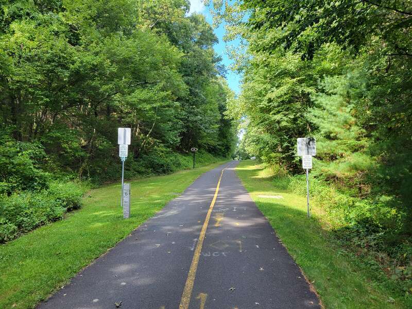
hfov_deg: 67.3
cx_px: 206
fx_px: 309
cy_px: 154
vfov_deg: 53.1
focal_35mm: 26
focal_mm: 5.4
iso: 40
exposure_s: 1/257
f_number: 1.8
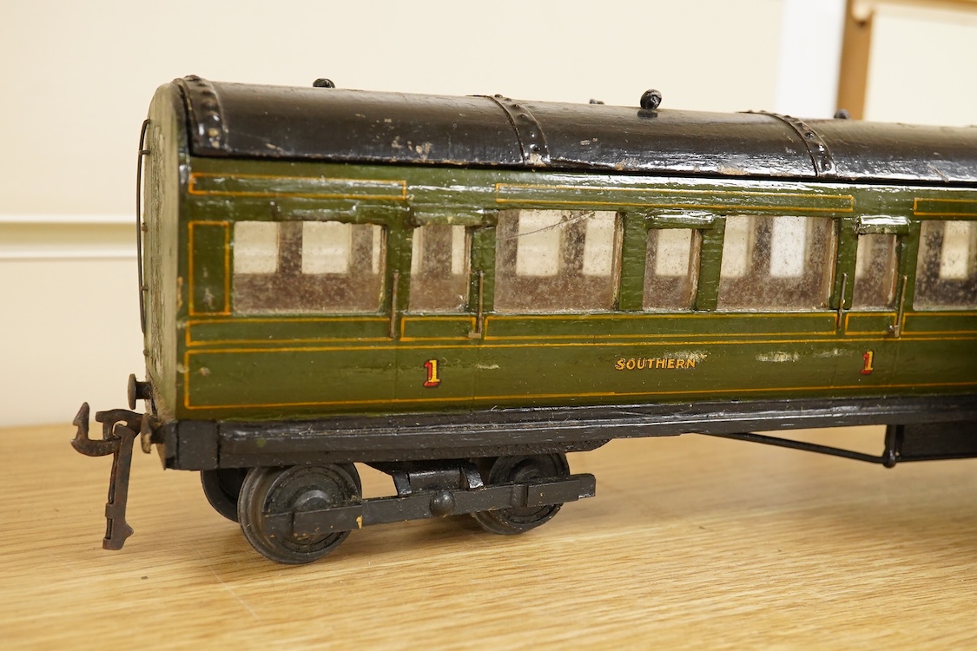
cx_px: 488
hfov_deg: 43.6
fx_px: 1221
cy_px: 326
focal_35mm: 45
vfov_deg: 29.9
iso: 2500
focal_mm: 30
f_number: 10
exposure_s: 1/80
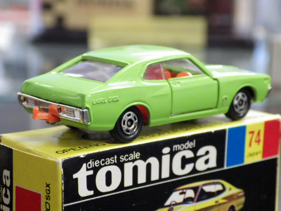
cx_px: 140
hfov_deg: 16.6
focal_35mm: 119
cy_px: 106
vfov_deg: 12.5
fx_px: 966
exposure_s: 1/30
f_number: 4.8
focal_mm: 21.3
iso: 1000
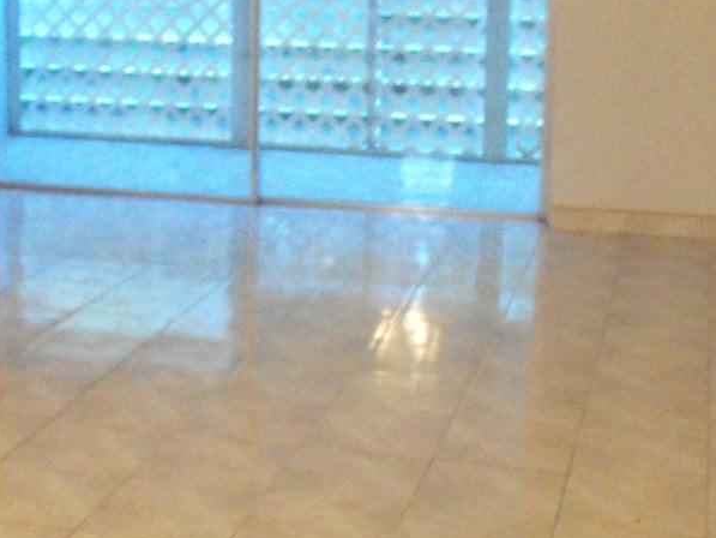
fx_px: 1552
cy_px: 169
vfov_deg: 19.6
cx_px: 266
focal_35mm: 75
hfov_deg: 25.9
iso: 400
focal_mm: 6.3
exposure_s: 1/15
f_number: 3
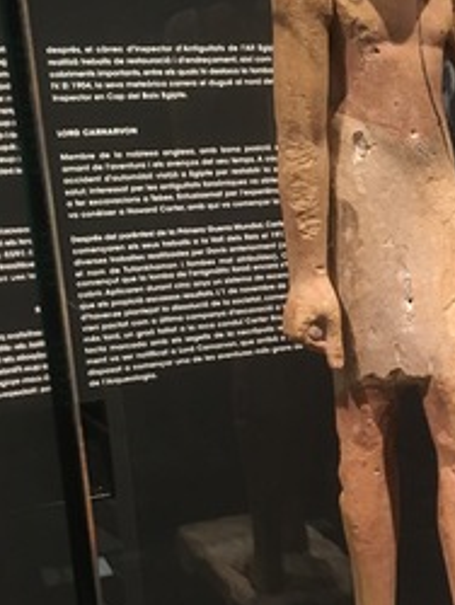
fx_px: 1190
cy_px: 358
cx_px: 523
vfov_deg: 28.5
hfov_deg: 20.5
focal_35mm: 68
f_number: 2.2
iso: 200
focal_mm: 4.15
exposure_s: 1/20
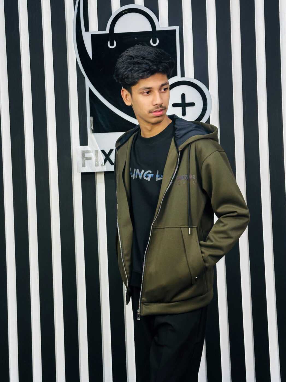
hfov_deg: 26.6
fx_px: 606
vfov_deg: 34.9
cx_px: 142
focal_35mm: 55
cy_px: 192
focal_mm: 6.86
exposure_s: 1/50
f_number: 1.78
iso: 50
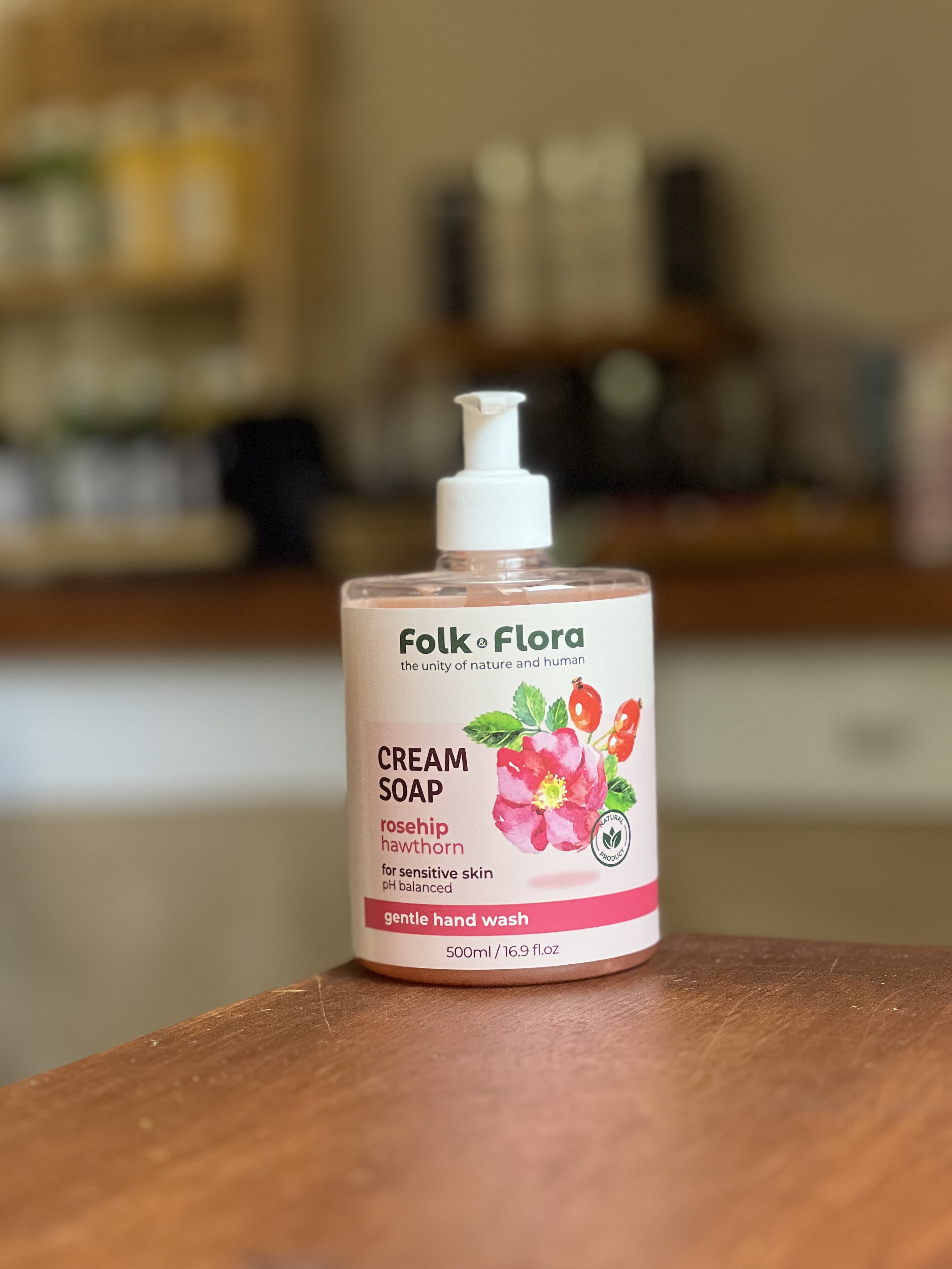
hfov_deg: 19.1
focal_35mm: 77
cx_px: 476
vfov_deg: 25.3
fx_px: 2824
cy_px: 634
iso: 250
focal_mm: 9
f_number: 2.8
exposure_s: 1/79
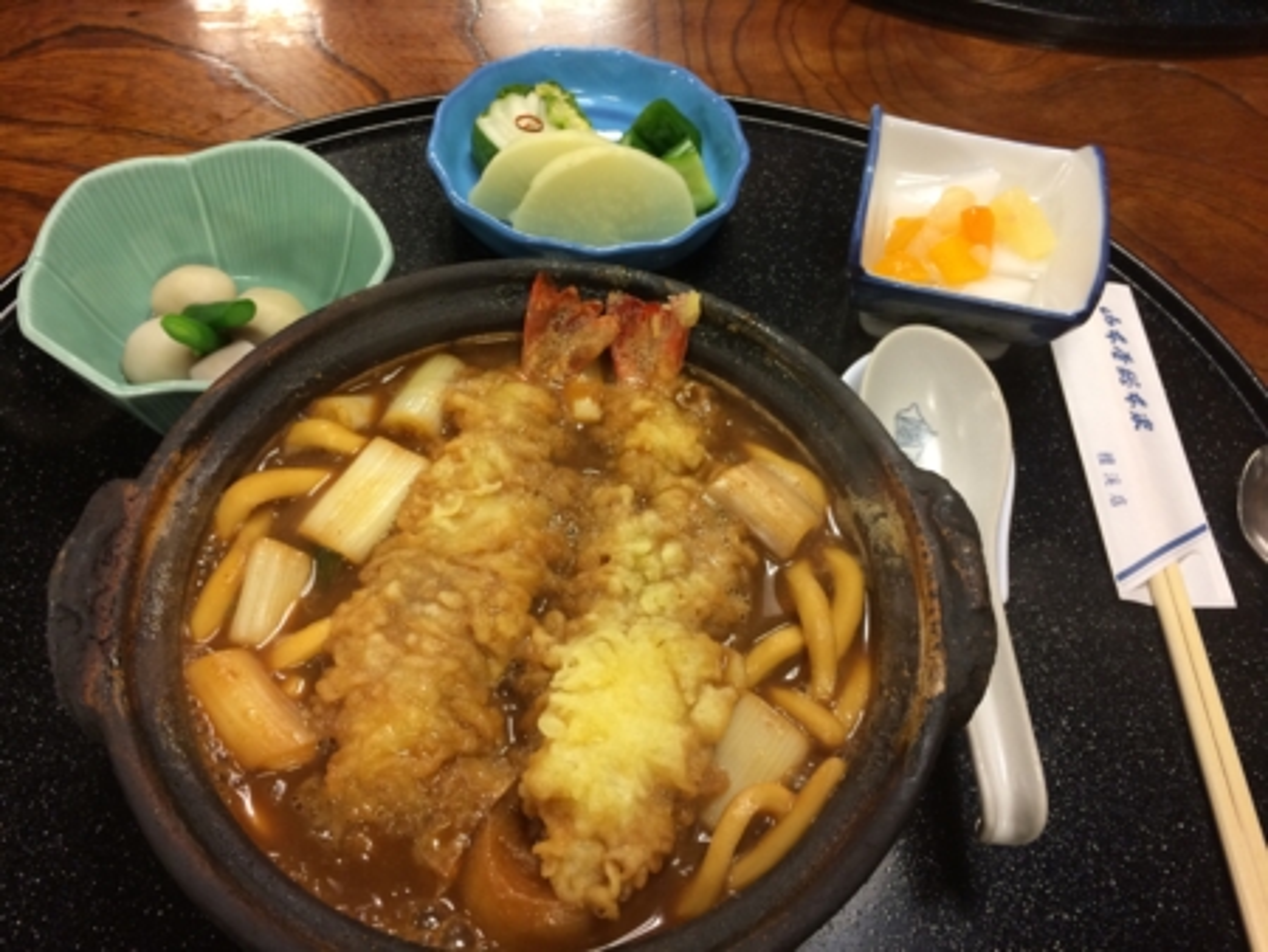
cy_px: 476
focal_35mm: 29
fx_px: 1063
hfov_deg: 61.6
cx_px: 634
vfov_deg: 48.3
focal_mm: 4.15
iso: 100
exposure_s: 1/30
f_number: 2.2
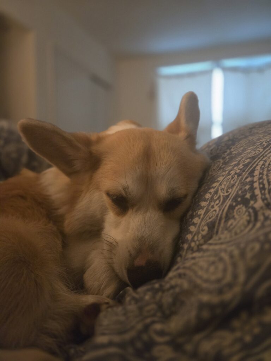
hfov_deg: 58.9
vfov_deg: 73.9
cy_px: 180
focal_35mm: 23
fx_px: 240
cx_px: 136
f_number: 1.8
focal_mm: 5.4
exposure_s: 1/60
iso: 1600
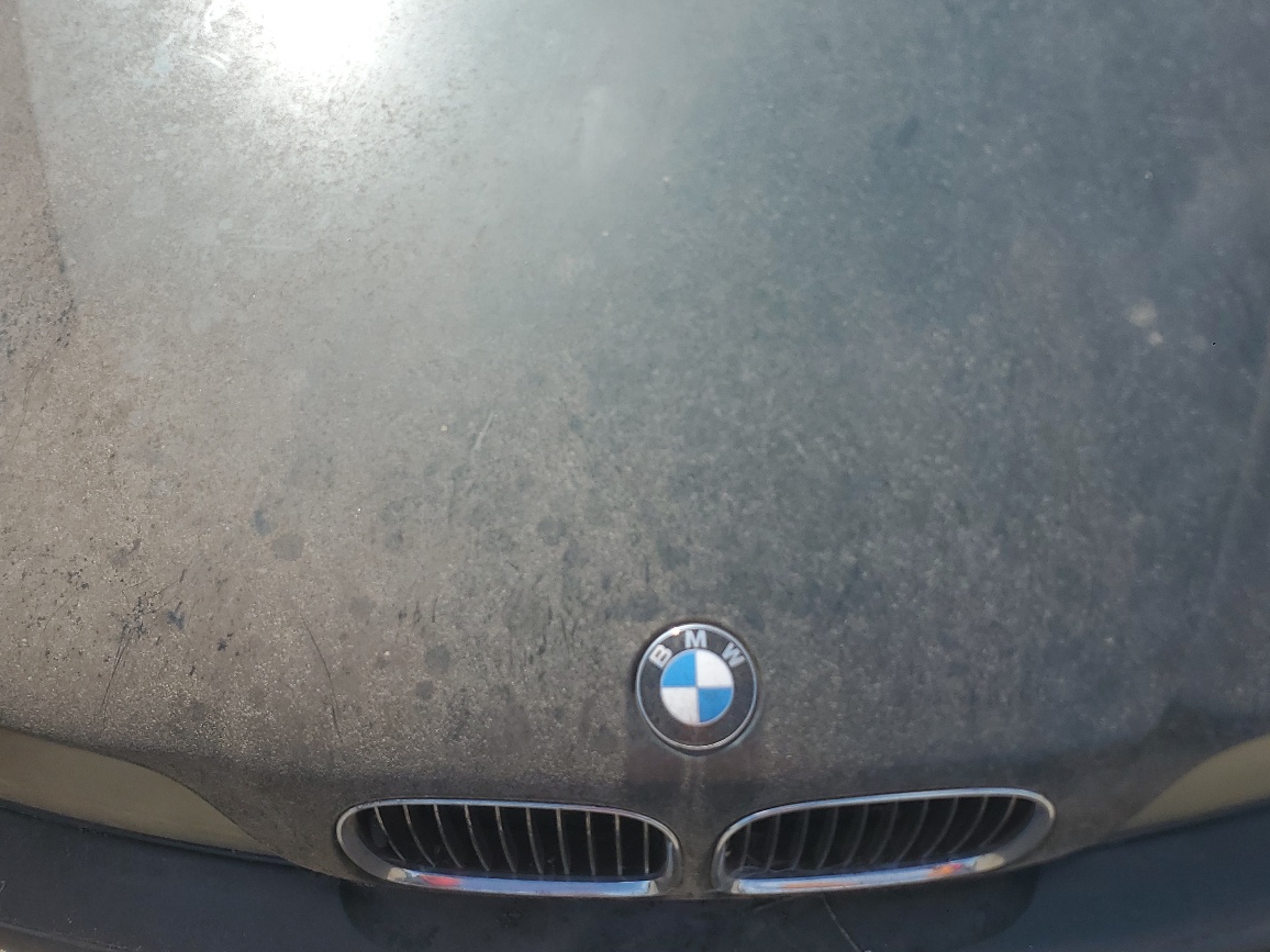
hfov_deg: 51.4
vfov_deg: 39.6
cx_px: 647
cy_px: 408
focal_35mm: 36
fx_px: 1321
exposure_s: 1/2500
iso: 50
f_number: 1.5
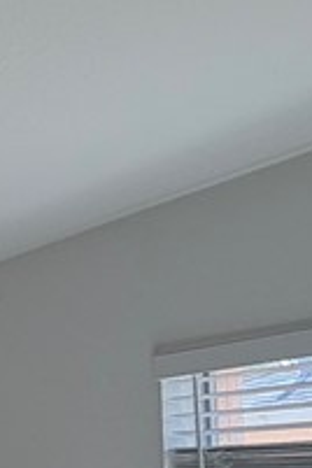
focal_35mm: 74
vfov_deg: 26.0
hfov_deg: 11.0
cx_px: -643
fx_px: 962
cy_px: 466
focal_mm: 2.22
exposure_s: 1/120
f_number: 2.2
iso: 50
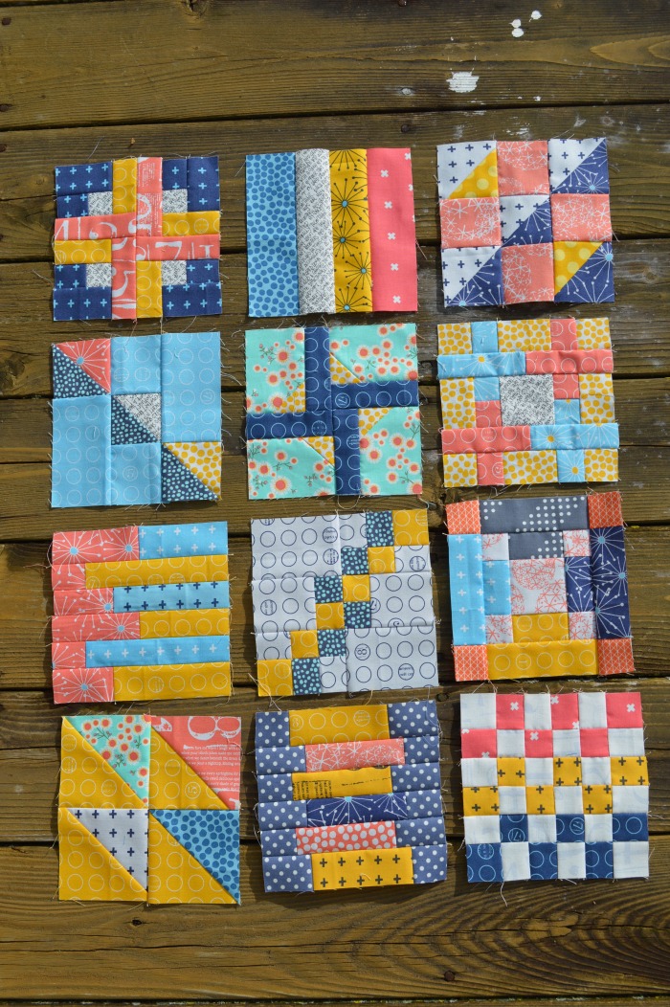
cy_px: 504
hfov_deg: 34.2
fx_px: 1090
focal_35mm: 39
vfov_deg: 49.6
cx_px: 335
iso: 100
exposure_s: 1/320
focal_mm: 26
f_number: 9
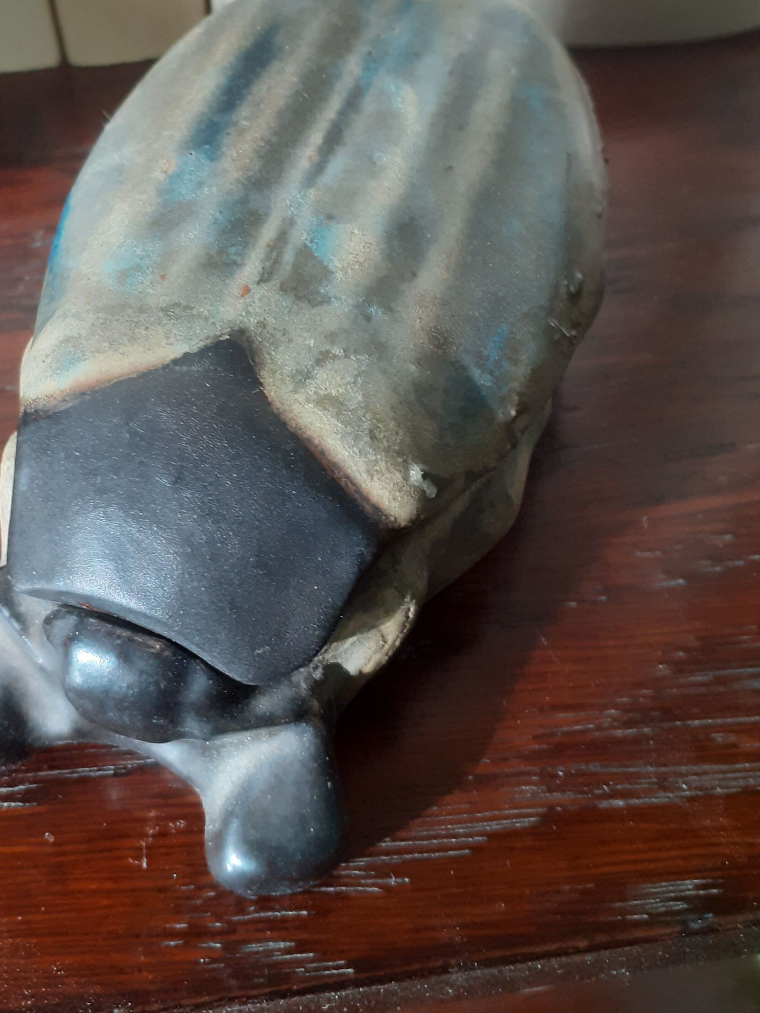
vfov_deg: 47.6
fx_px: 1142
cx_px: 269
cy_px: 399
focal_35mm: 39
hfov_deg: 36.5
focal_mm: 3.6
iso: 160
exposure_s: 1/50
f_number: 1.9
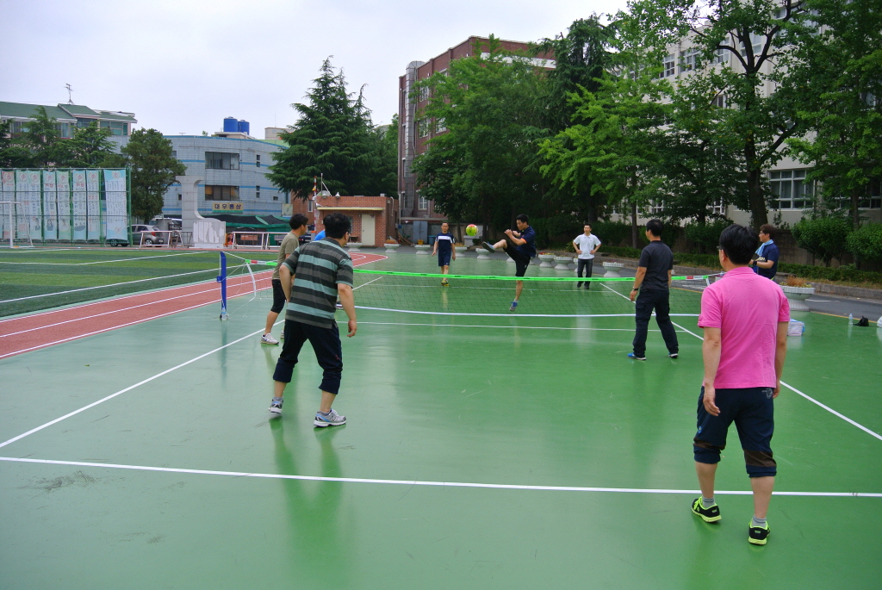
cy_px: 295
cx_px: 441
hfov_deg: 63.6
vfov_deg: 45.1
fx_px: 711
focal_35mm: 29
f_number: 3.5
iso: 125
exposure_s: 1/500
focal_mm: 11
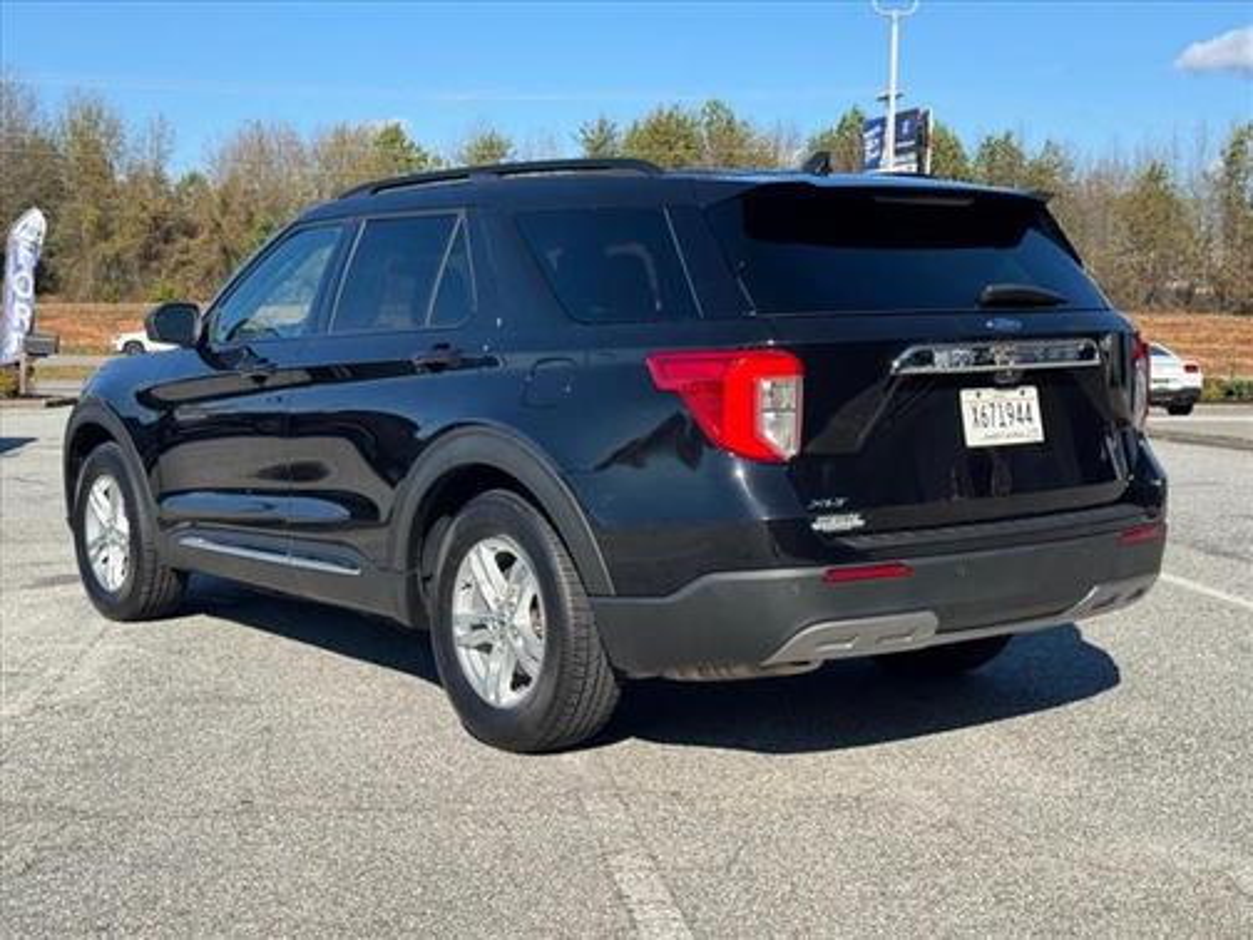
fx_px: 1737
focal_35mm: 48
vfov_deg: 30.3
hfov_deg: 39.7
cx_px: 626
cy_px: 470
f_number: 1.78
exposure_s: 1/3096
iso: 64
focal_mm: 6.76
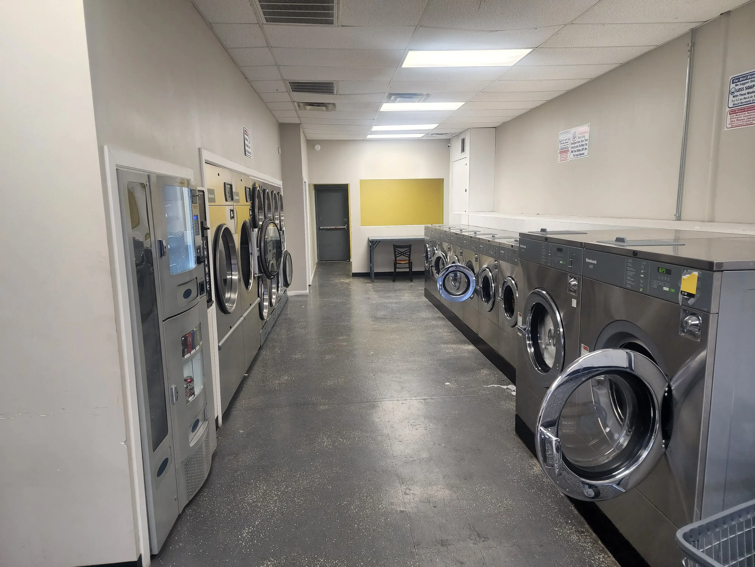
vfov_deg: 58.9
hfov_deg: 73.9
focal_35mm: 23
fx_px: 502
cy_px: 284
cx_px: 378
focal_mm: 6.4
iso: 250
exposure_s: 1/120
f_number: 1.8
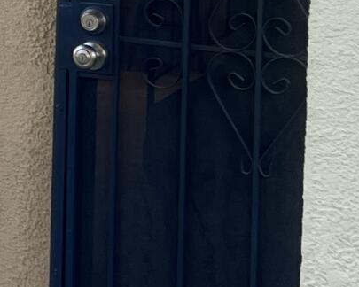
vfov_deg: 8.0
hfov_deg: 9.2
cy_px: -206
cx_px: -493
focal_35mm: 188
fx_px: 1998
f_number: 1.5
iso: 40
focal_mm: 5.7
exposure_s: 1/287
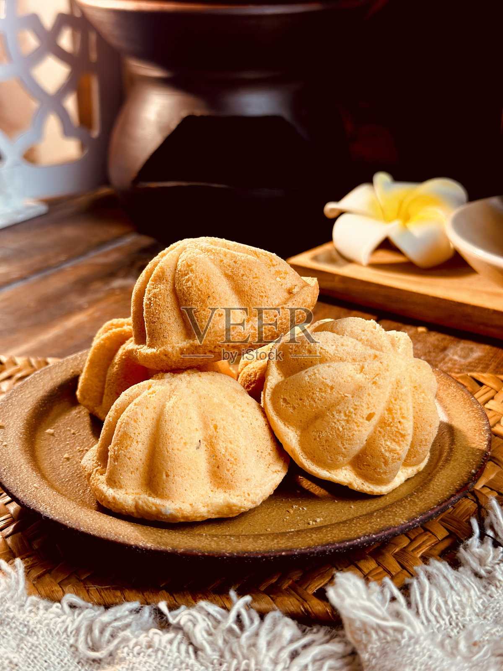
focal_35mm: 48
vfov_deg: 39.7
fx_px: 930
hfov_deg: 30.3
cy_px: 336
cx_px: 252
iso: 80
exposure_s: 1/50
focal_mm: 6.86
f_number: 1.78
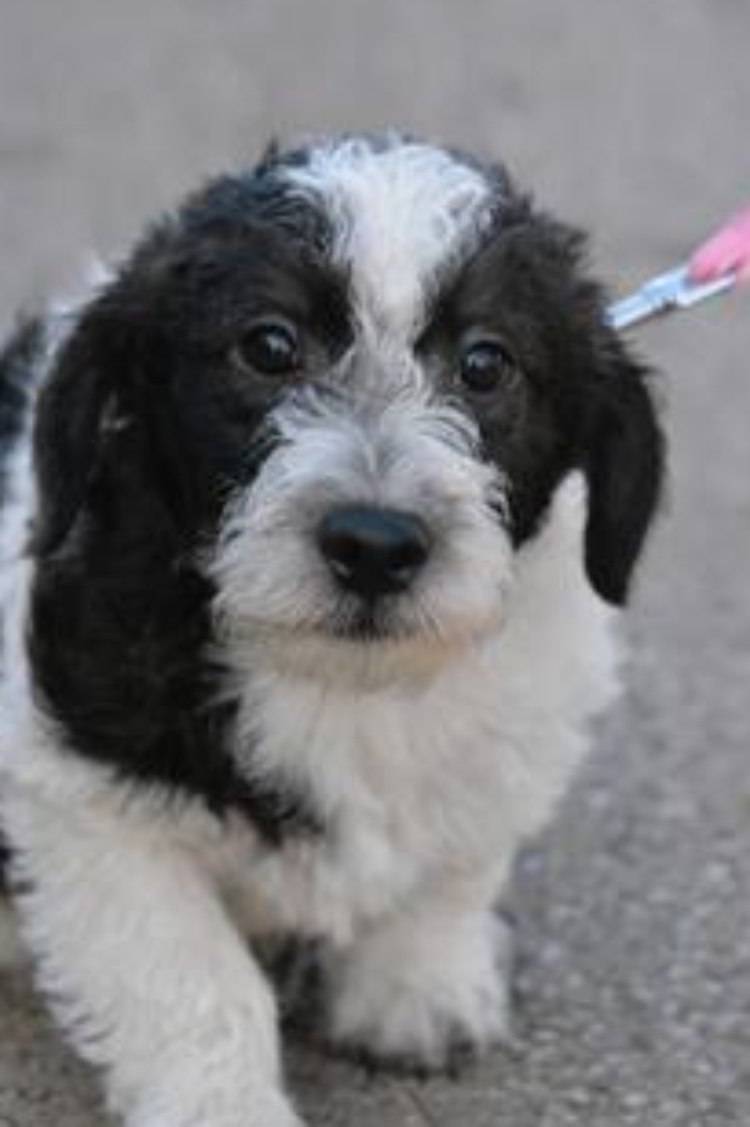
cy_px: 589
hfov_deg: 7.2
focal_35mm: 191
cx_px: 287
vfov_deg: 10.8
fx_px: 5975
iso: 2500
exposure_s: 1/1600
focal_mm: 98
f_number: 6.3
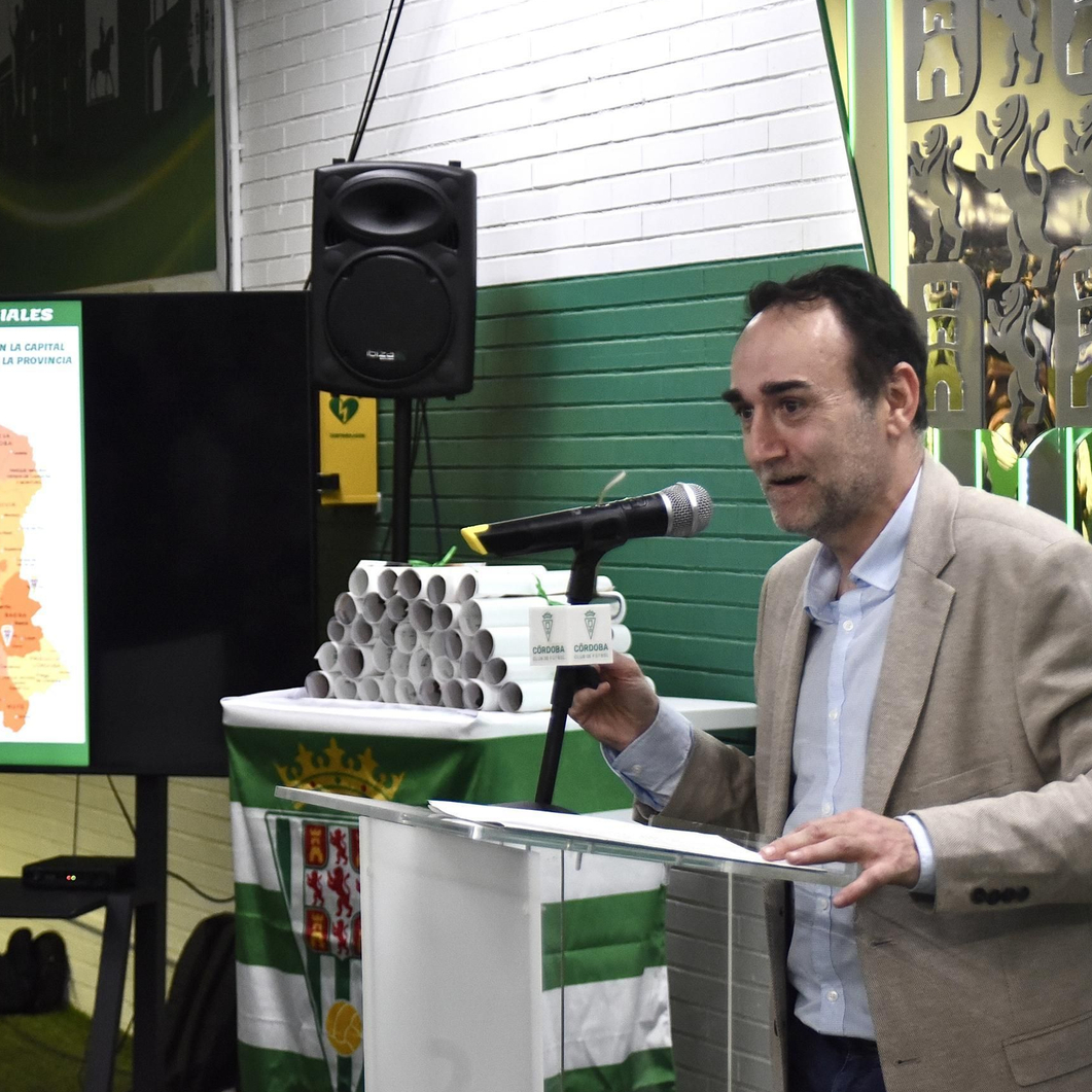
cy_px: 547
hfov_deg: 17.3
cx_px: 799
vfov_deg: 17.4
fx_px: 3569
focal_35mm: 100
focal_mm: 78
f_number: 6.3
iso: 2500
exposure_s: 1/160
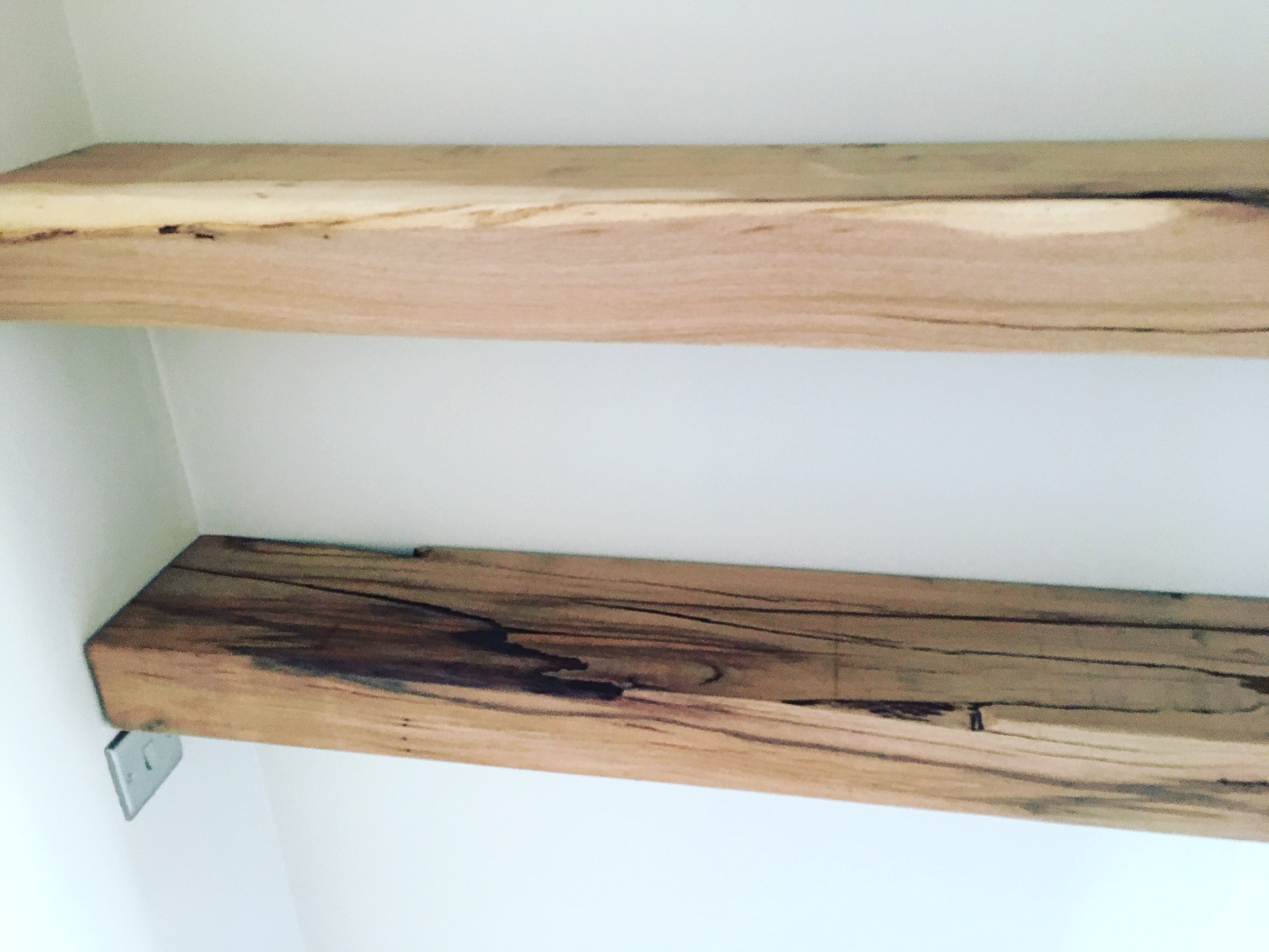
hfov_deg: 61.7
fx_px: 1063
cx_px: 634
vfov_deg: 48.2
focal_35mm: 29
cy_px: 476
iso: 200
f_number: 2.2
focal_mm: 4.15
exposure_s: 1/17
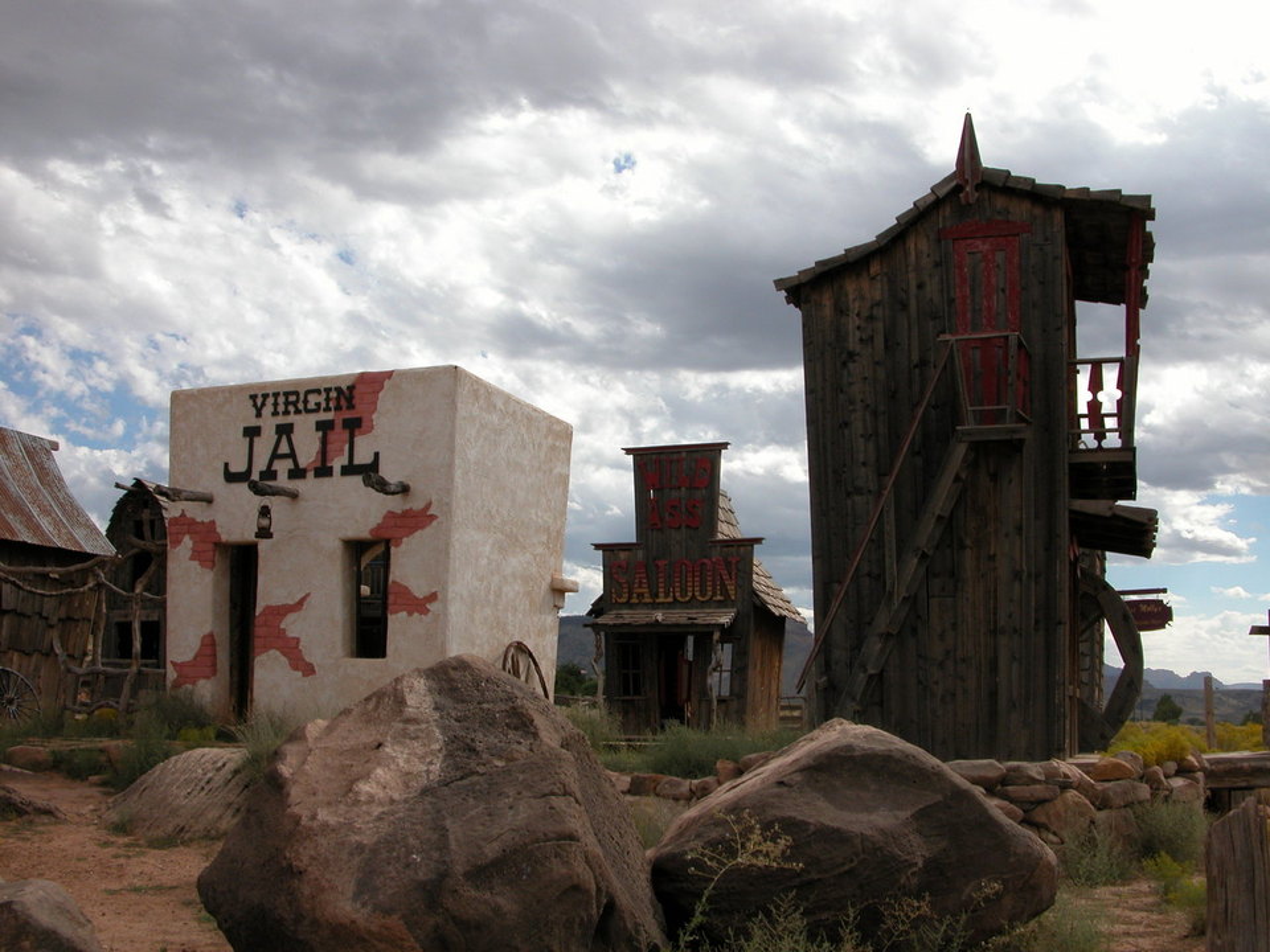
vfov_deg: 40.7
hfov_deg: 52.6
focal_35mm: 35
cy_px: 476
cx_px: 635
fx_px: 1284
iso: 100
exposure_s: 1/359
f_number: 7.1
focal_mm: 8.9
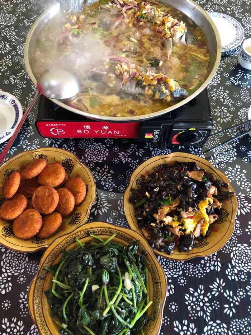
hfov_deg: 49.8
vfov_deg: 63.4
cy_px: 168
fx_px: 271
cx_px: 126
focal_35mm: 28
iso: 100
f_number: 1.8
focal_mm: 3.99
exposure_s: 1/9
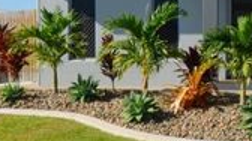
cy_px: 52
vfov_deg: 26.9
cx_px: 308
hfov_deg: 35.6
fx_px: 294
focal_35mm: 44
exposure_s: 1/250
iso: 100
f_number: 10
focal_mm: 10
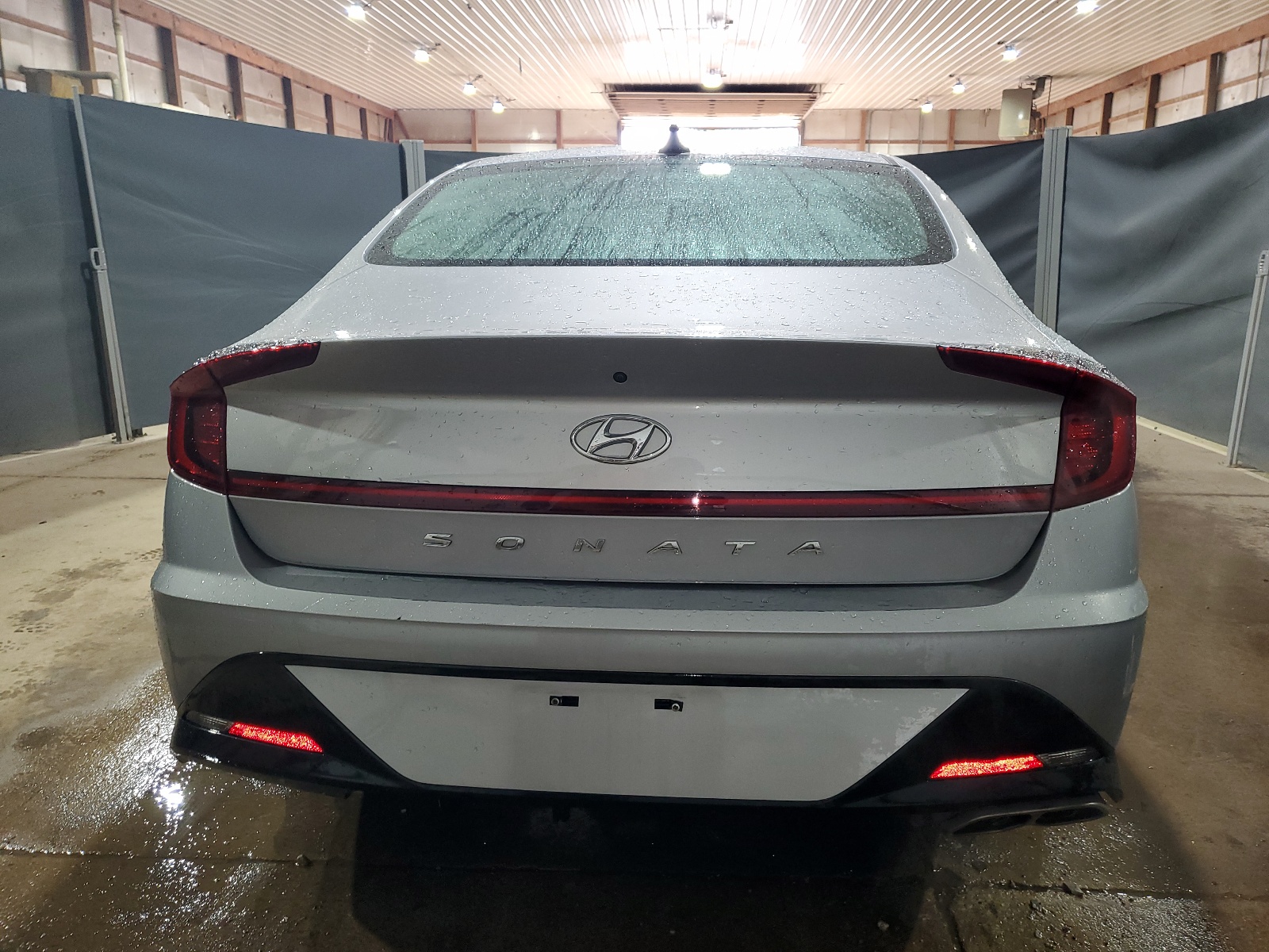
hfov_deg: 67.3
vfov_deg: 53.1
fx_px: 953
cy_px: 476
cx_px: 634
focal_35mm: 26
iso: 82
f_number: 1.5
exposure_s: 1/60.2
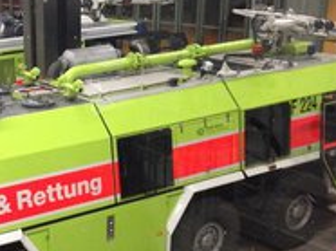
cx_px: 29
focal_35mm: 71
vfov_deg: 20.5
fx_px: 688
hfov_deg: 26.5
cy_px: 190
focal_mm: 4.13
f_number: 2.4
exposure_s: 1/20
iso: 320
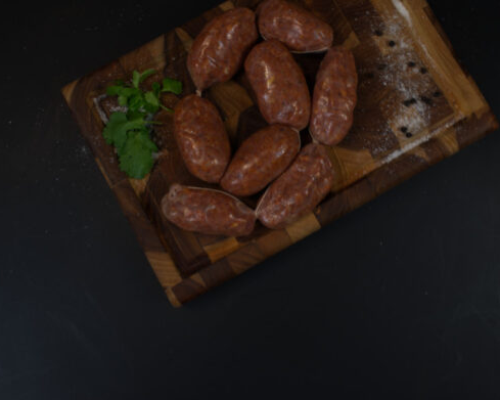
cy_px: 196
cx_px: 277
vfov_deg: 39.1
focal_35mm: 38
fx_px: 562
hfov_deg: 47.9
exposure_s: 1/8
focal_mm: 22
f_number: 14
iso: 100
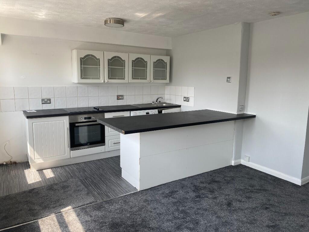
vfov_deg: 53.1
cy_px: 116
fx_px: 232
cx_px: 154
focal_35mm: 26
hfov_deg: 67.3
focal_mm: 4.25
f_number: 1.8
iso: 32
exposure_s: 1/122
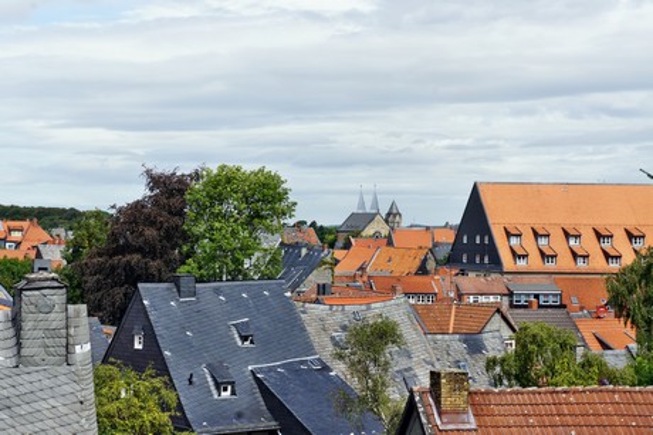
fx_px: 1495
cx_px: 326
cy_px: 218
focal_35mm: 82
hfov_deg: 24.6
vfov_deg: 16.5
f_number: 13
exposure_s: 1/200
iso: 200
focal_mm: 55
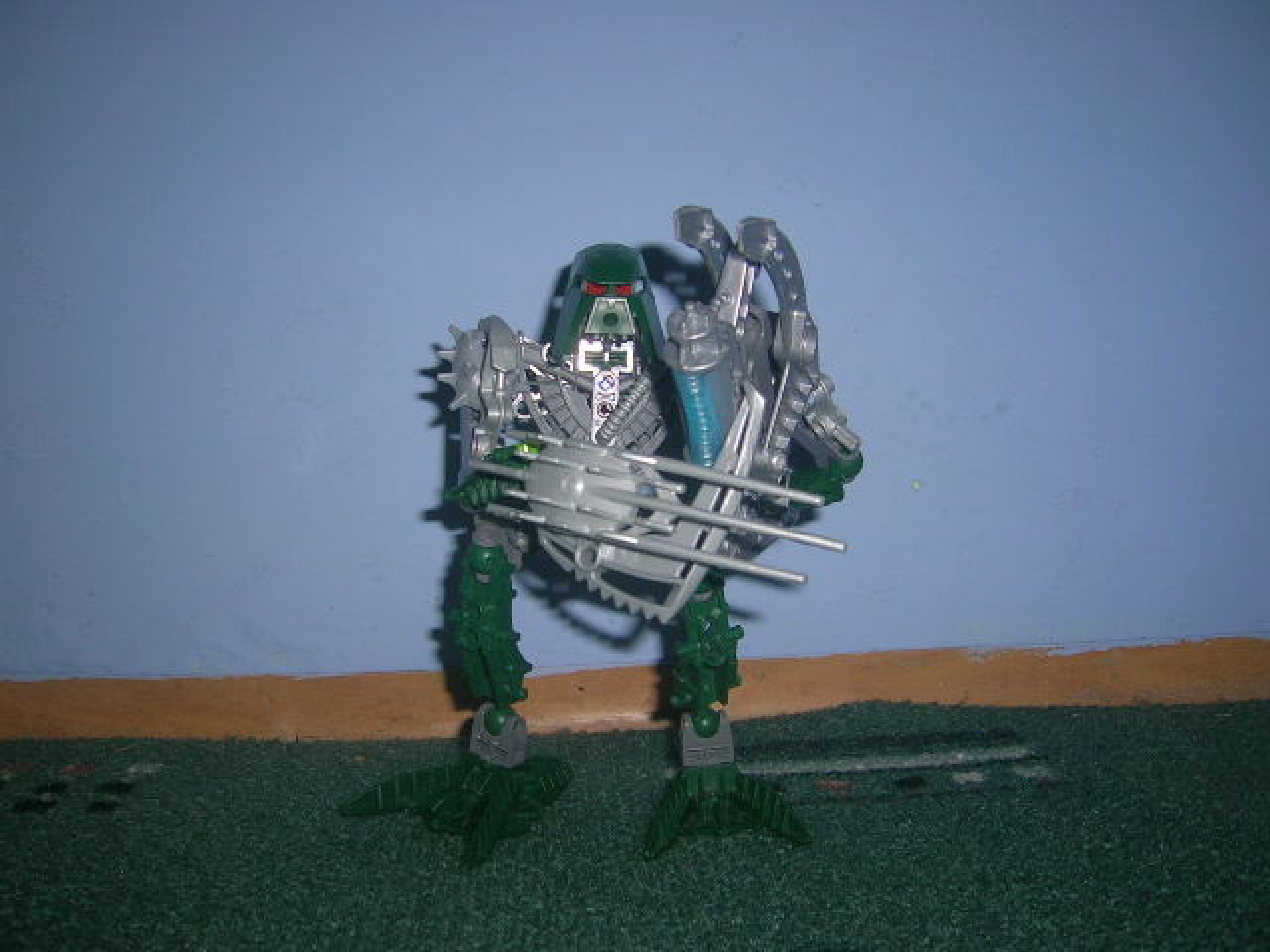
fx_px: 1357
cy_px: 476
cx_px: 635
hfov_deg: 50.1
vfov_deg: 38.7
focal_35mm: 37
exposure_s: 1/60.1
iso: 50
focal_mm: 5.7
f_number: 2.8
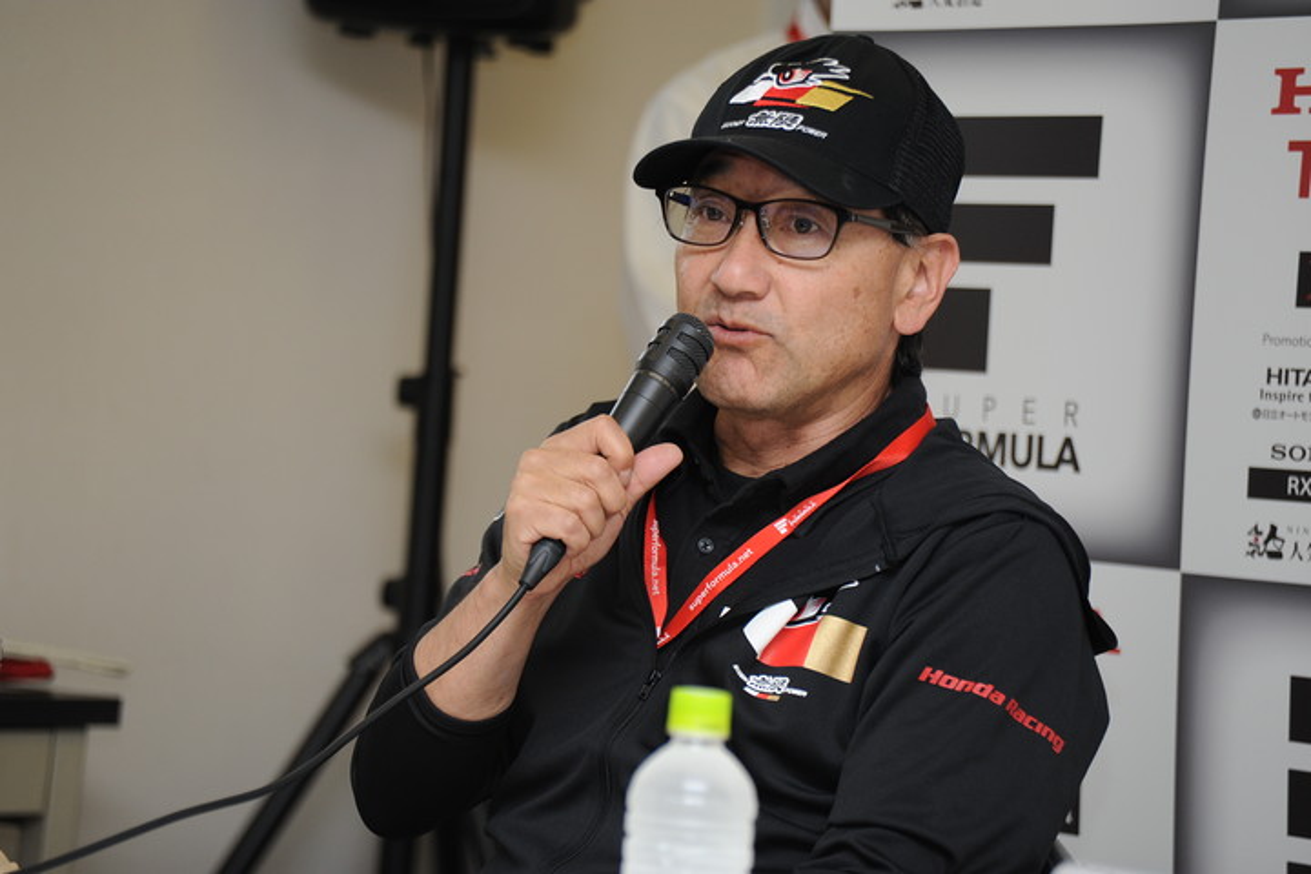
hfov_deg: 10.3
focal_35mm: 200
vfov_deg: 6.9
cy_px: 437
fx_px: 7283
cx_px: 656
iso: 800
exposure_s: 1/250
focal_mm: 200
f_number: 5.6
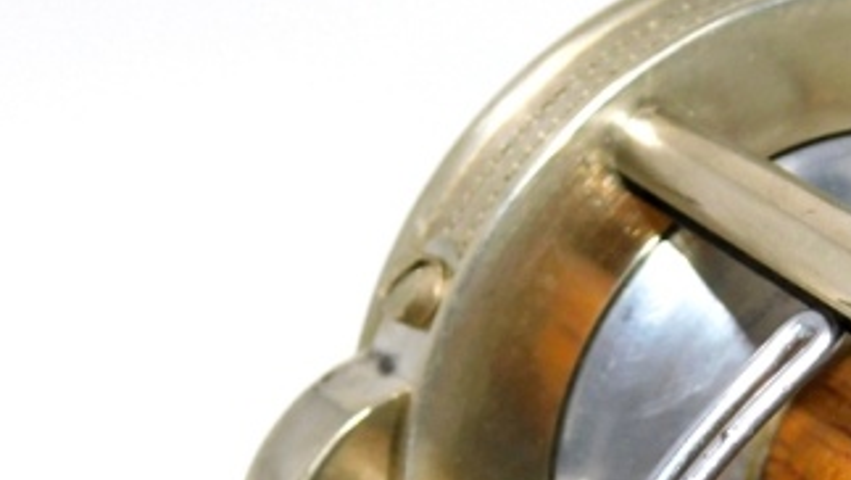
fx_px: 4876
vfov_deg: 5.6
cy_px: 683
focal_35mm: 216
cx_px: 819
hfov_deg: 9.9
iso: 200
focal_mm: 14.2
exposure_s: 1/60
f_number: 8.8
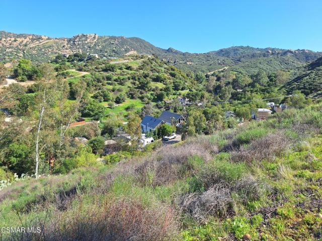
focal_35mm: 23
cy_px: 120
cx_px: 161
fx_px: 214
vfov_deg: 58.9
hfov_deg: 73.9
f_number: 1.8
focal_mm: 5.54
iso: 40
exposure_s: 1/1645
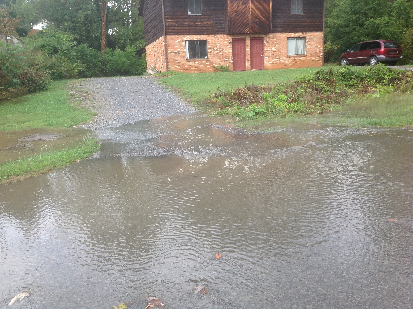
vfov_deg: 40.6
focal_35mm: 35
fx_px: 417
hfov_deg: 52.7
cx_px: 206
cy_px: 154
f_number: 2.4
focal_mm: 4.28
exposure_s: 1/414
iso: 50
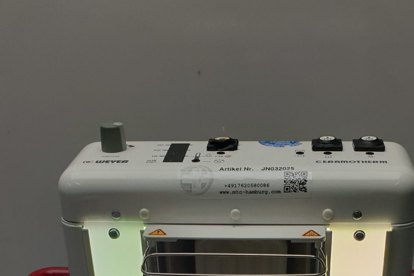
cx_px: 233
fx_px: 736
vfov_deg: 18.6
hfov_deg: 31.4
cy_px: 420
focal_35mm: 64
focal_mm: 4.3
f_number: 2.4
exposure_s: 1/297
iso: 50
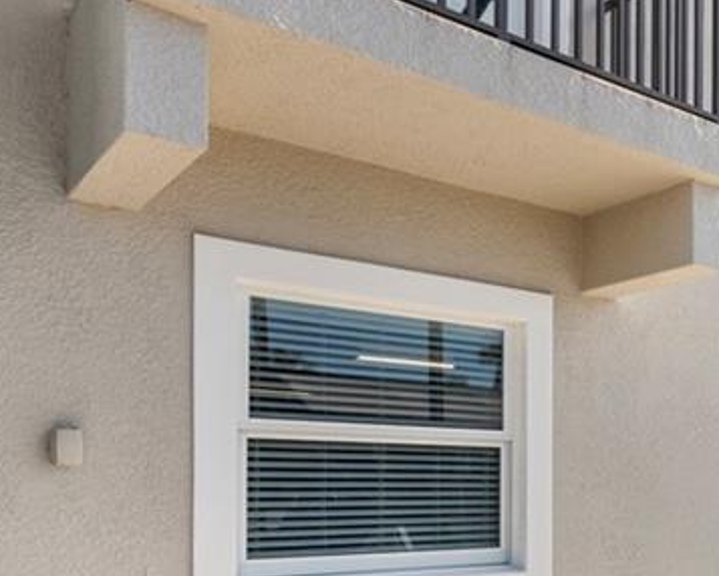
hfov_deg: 36.3
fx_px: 916
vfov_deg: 33.5
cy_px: 488
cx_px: 792
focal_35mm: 43
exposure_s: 1/80
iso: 200
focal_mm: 16
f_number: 9
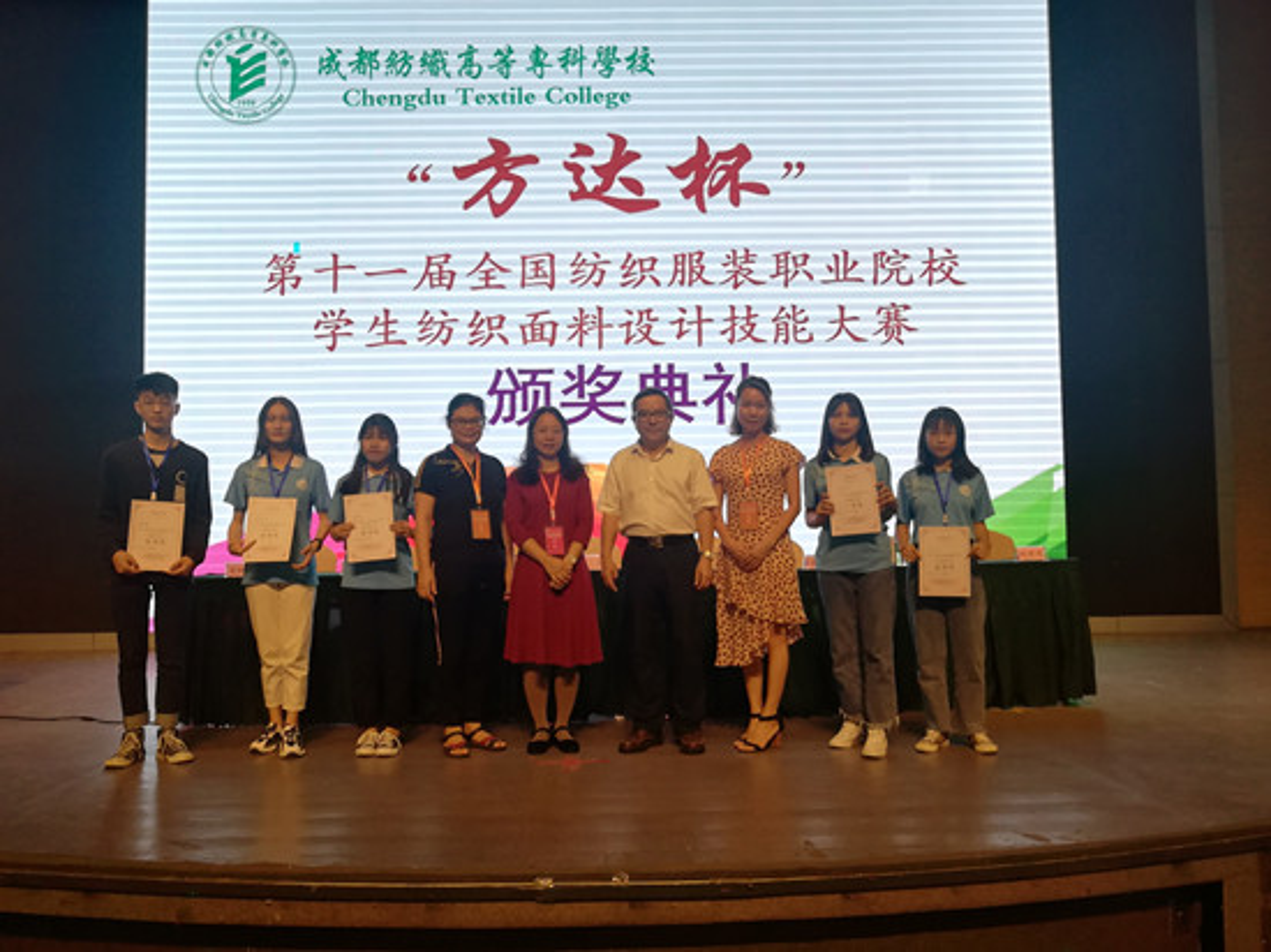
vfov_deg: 51.3
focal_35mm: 27
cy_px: 476
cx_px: 636
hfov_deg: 65.3
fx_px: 991
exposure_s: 1/154
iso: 50
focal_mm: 3.83
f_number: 1.8
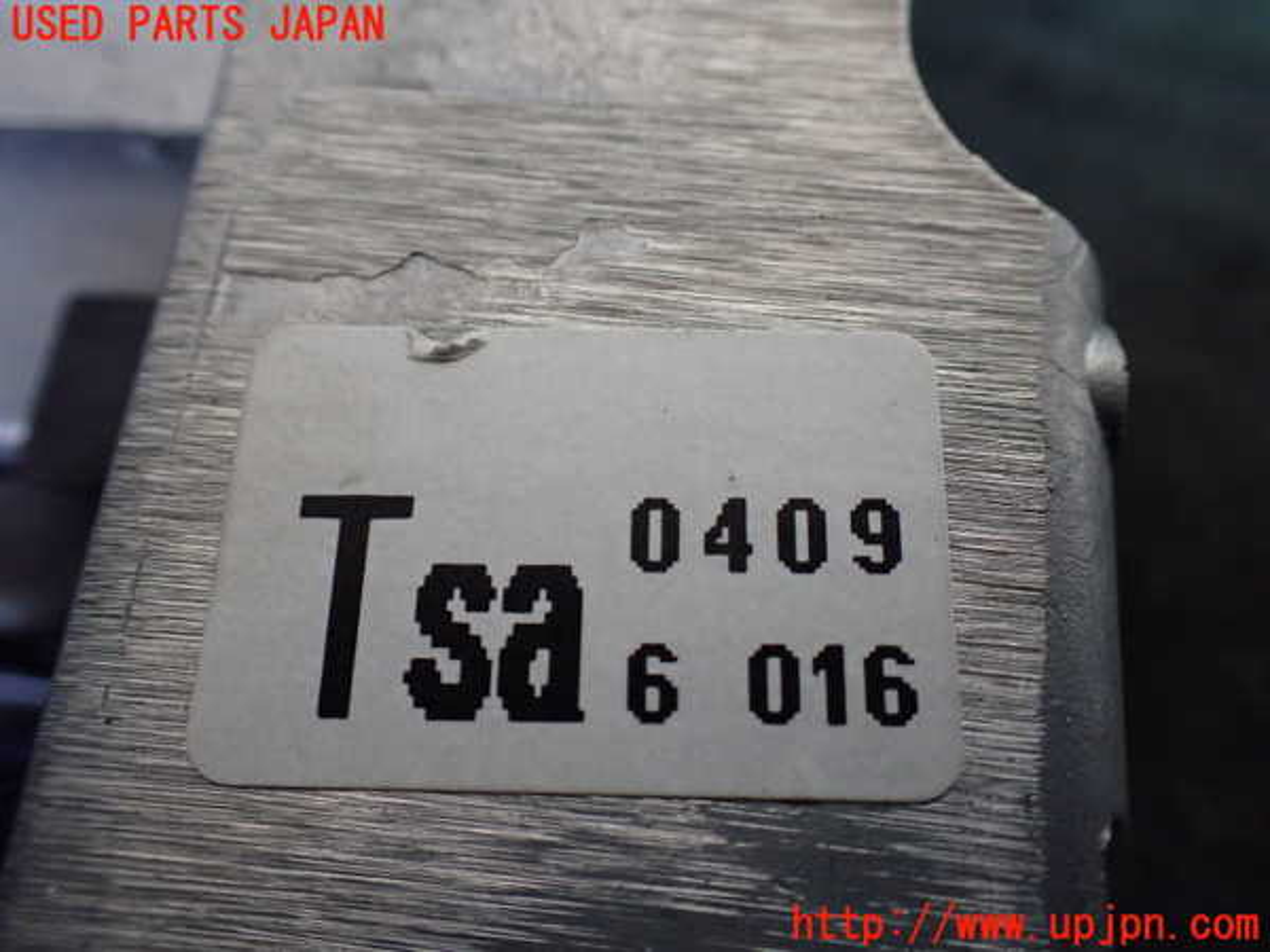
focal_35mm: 30
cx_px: 635
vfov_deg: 46.8
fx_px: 1101
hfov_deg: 60.0
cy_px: 476
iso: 640
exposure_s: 1/125
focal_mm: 5.4
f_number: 2.3
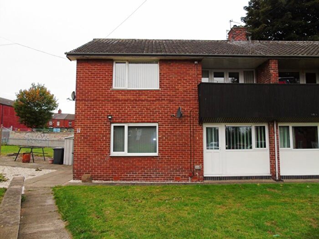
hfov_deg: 69.4
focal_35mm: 25
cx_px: 160
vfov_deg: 54.9
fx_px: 230
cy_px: 120
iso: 80
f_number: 3.4
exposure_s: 1/200
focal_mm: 4.4
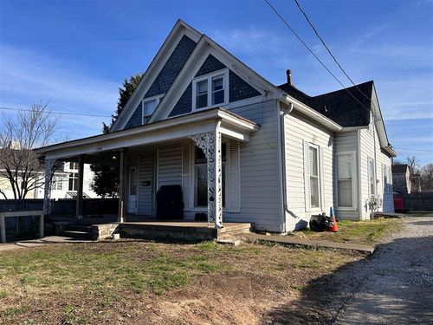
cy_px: 162
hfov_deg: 71.6
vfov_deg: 56.8
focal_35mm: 24
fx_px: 300
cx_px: 216
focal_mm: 6.86
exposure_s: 1/3861
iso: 80
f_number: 1.78
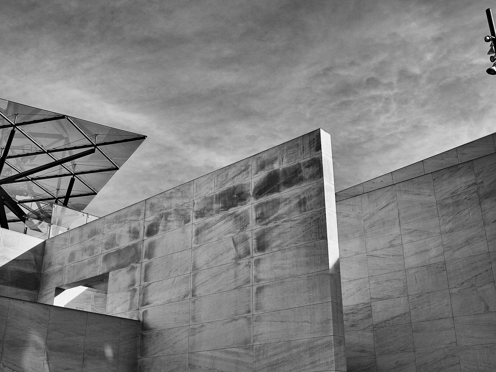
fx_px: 516
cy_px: 186
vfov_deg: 39.7
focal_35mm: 36
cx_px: 224
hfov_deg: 51.3
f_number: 8
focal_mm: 22.3
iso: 200
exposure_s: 1/800
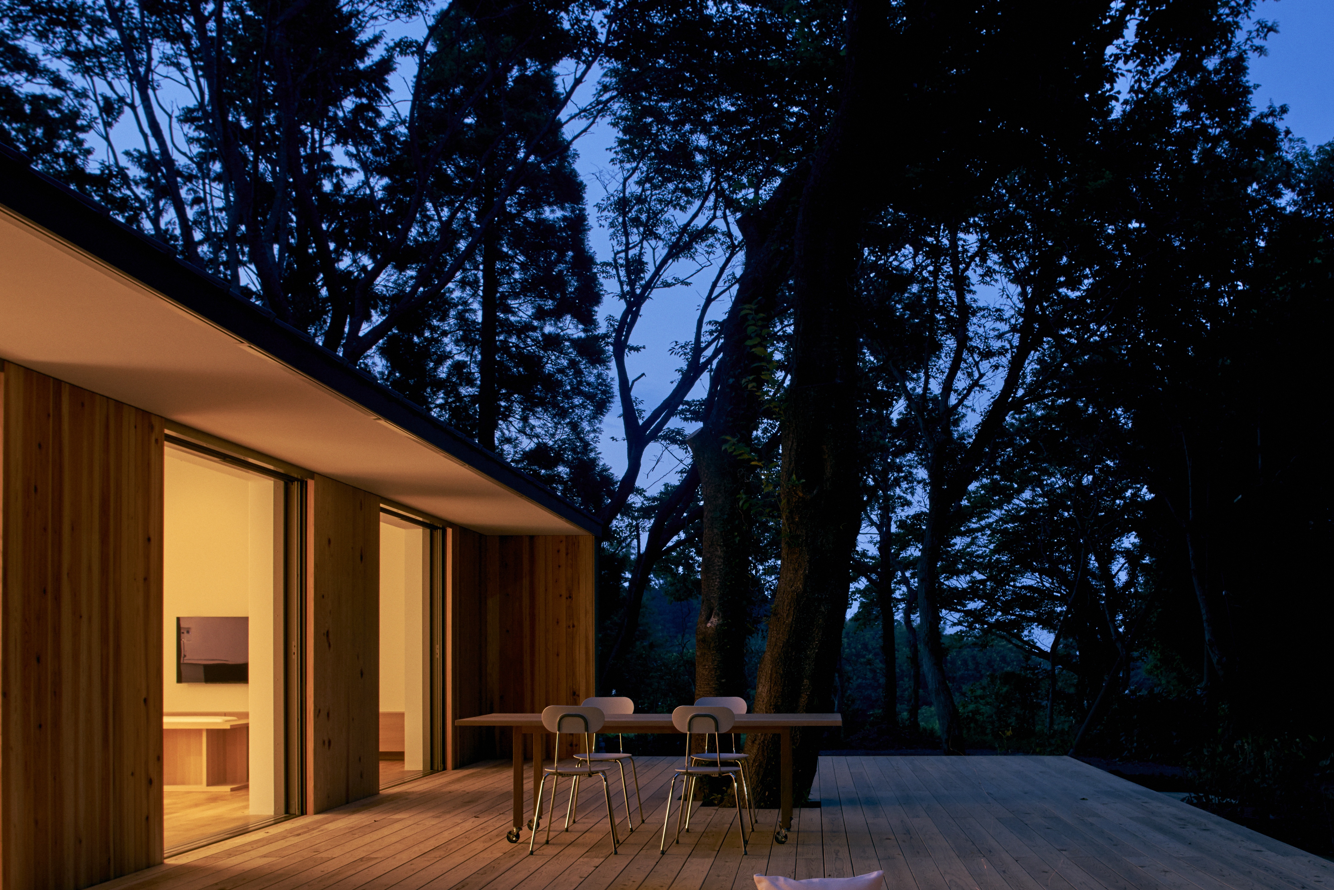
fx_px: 1334
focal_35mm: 36
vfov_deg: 36.1
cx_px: 425
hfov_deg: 51.9
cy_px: 655
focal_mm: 24
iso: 100
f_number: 11
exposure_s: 25
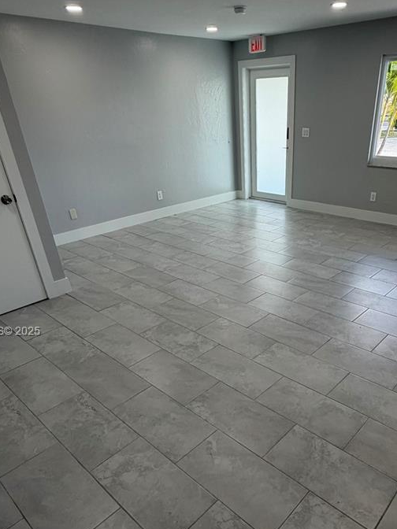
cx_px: 249
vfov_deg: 68.3
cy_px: 332
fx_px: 382
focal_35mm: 25
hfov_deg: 54.2
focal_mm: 2.22
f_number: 2.2
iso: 80
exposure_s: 1/120
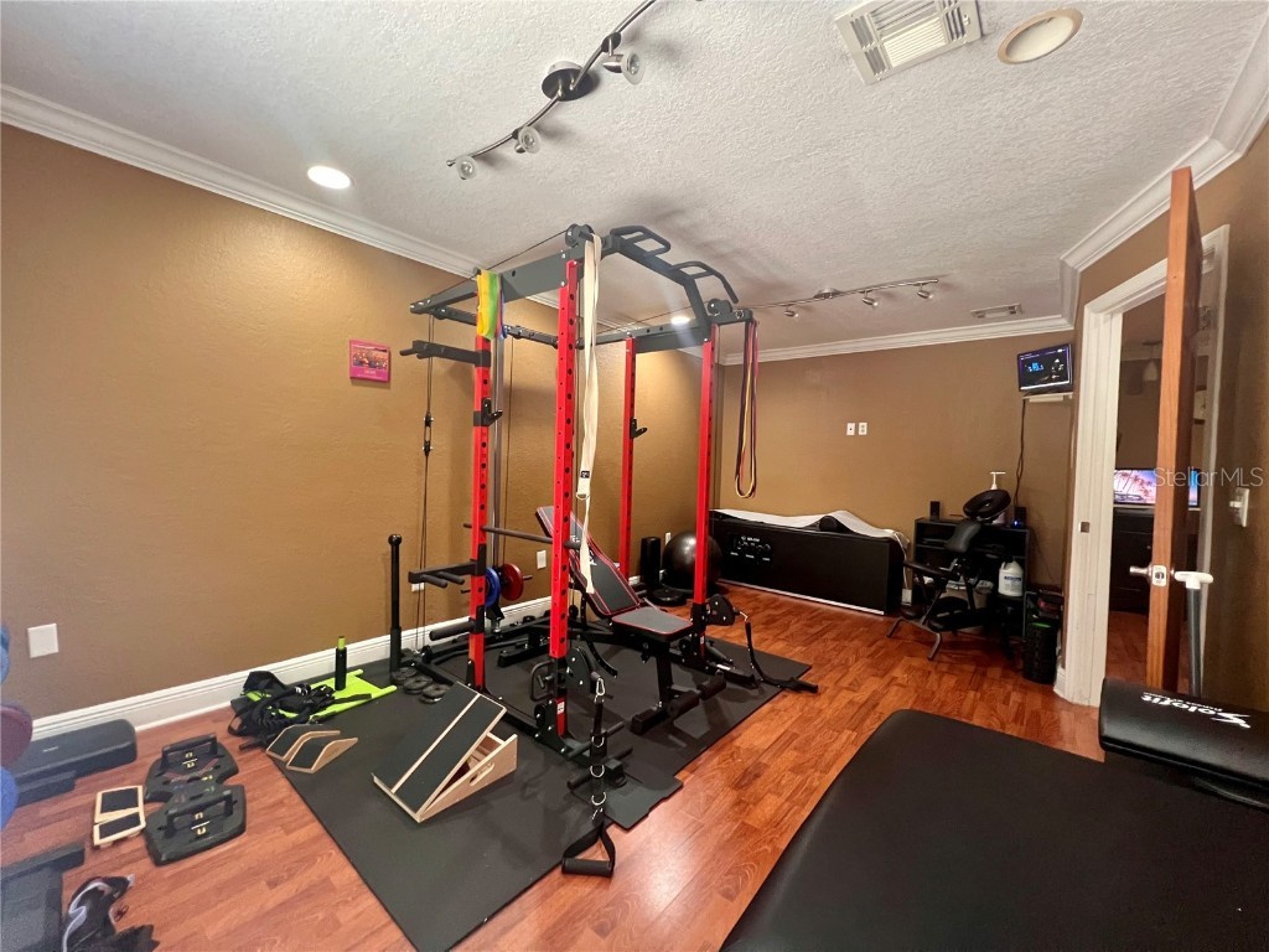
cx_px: 634
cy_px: 476
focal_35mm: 13
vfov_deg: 89.9
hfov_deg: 106.2
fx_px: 477
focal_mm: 1.57
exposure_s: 1/60
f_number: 1.8
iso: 500
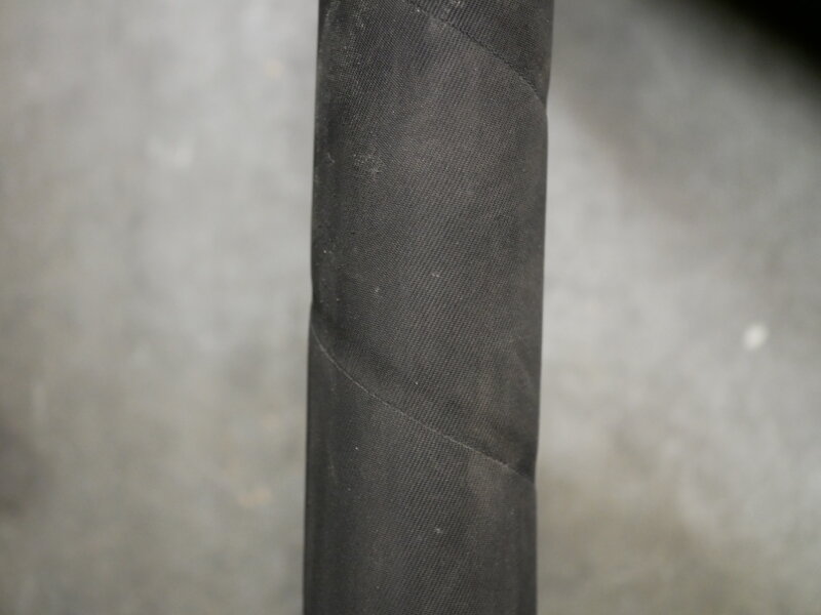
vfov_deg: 24.4
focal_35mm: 60
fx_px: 1423
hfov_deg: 32.2
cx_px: 410
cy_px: 308
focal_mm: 30
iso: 3200
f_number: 2.8
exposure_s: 1/40
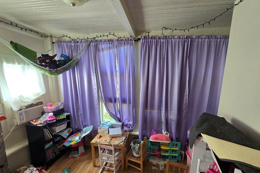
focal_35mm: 14
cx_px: 134
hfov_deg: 104.2
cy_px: 94
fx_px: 101
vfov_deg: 81.0
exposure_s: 1/60
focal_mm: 2.2
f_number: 2.2
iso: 160
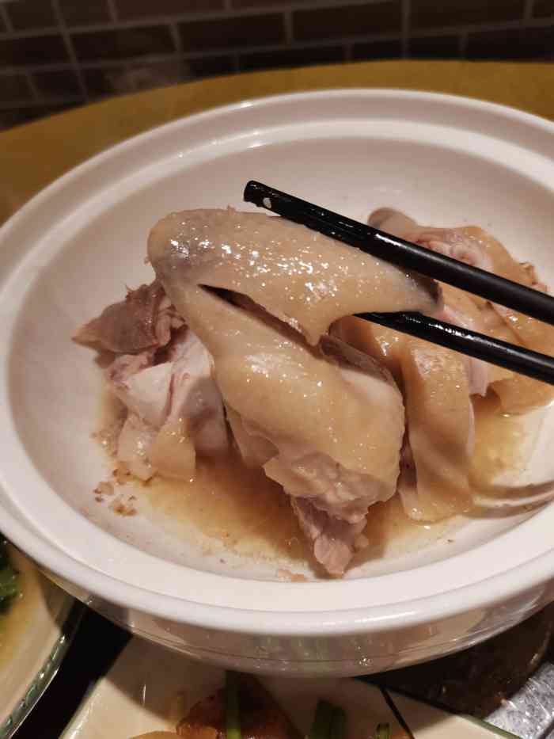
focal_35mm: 26
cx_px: 277
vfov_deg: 67.3
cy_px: 370
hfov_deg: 53.1
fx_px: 555
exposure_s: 1/100
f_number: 1.8
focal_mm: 5.58
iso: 125
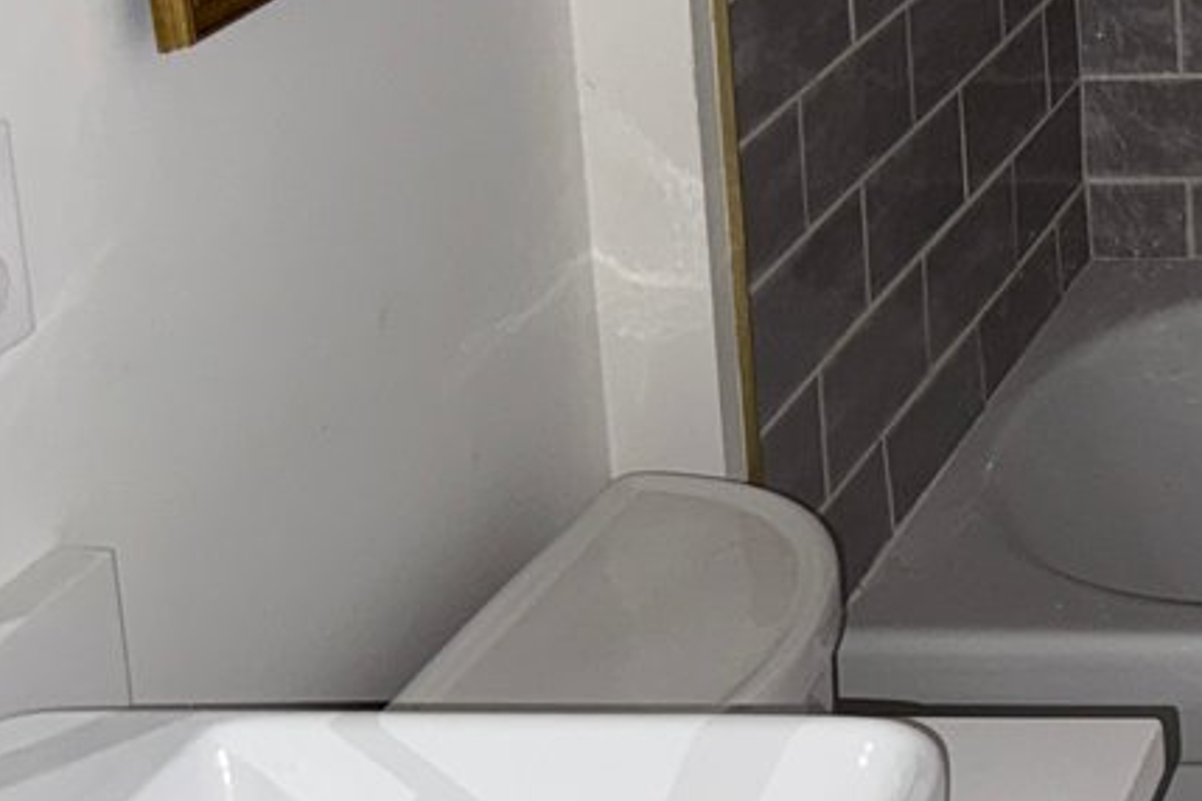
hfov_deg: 20.3
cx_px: 1733
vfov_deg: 14.8
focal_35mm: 88
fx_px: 2938
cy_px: -270
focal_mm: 6.76
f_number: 1.78
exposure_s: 1/4
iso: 80
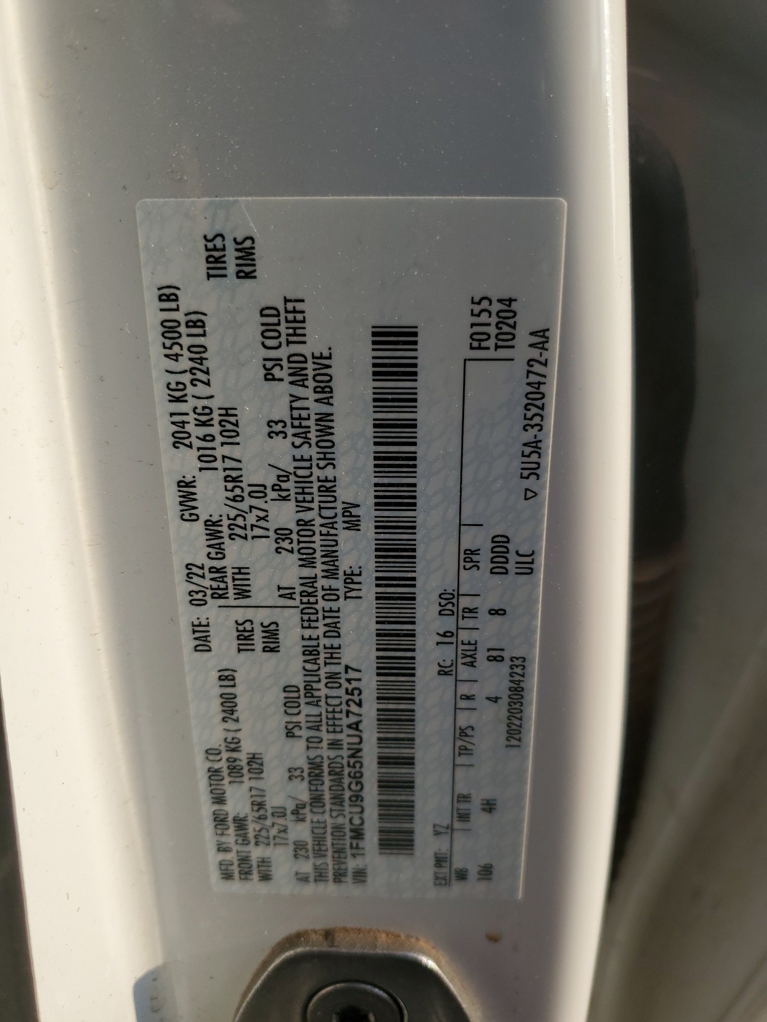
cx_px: 384
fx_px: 768
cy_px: 511
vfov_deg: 67.3
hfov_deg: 53.1
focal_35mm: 26
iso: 50
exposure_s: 1/2000
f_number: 1.5
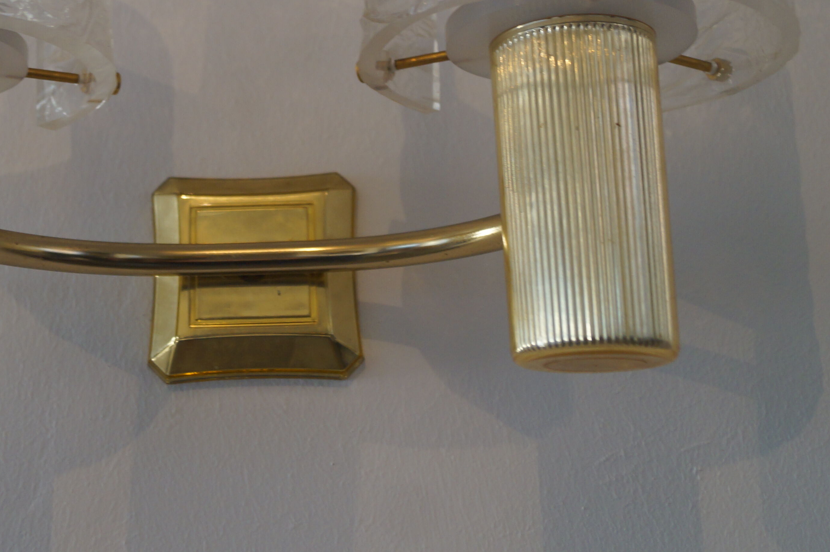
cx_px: 263
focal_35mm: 59
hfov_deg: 33.6
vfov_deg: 22.5
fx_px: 1359
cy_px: 85
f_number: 4
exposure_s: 1/60
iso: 320
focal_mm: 22
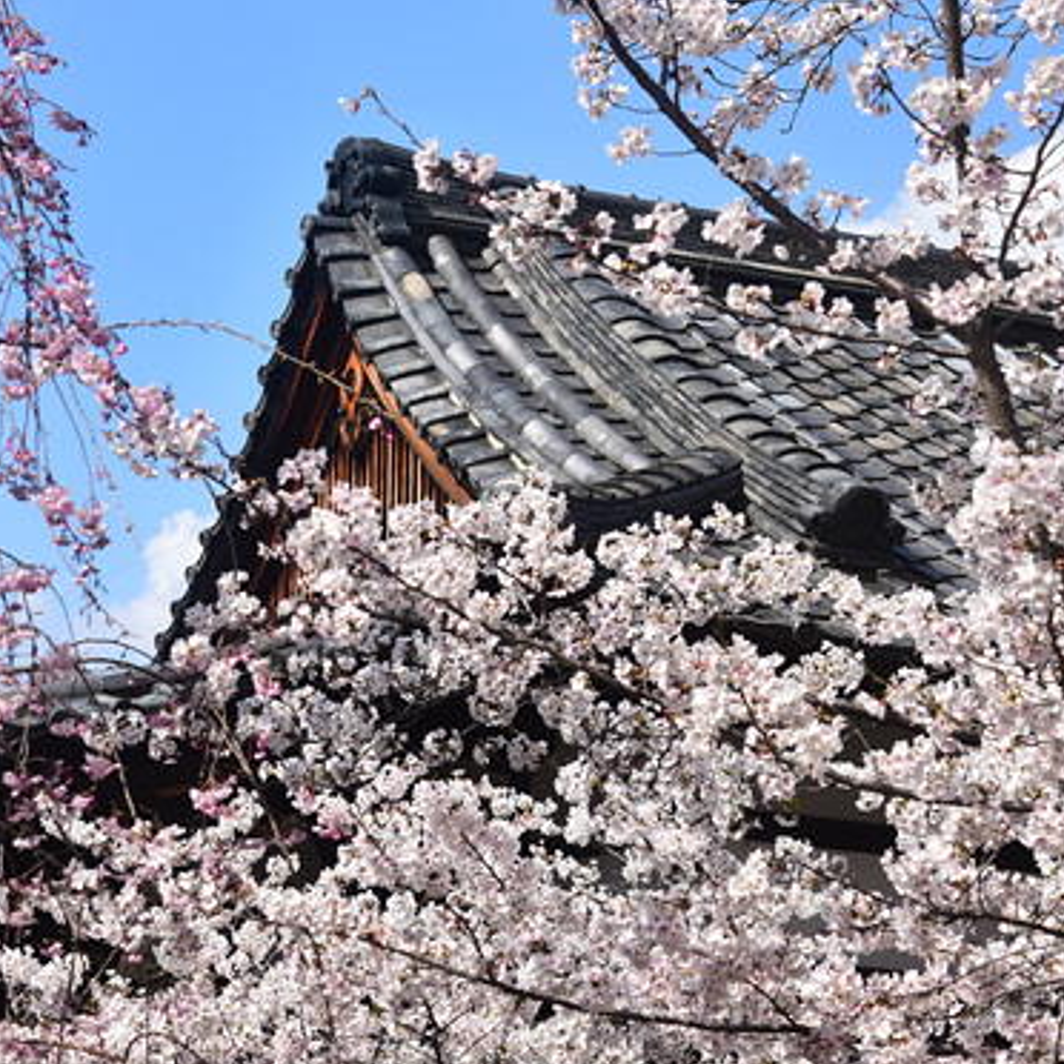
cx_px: 406
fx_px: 3686
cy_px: 372
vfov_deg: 16.4
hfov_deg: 16.4
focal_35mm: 106
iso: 100
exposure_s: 1/640
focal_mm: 58
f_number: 5.6
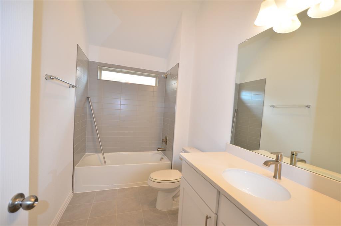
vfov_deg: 77.1
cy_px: 113
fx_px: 142
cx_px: 170
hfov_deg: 100.5
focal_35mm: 15
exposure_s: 1/60
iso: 220
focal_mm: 10
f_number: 3.5
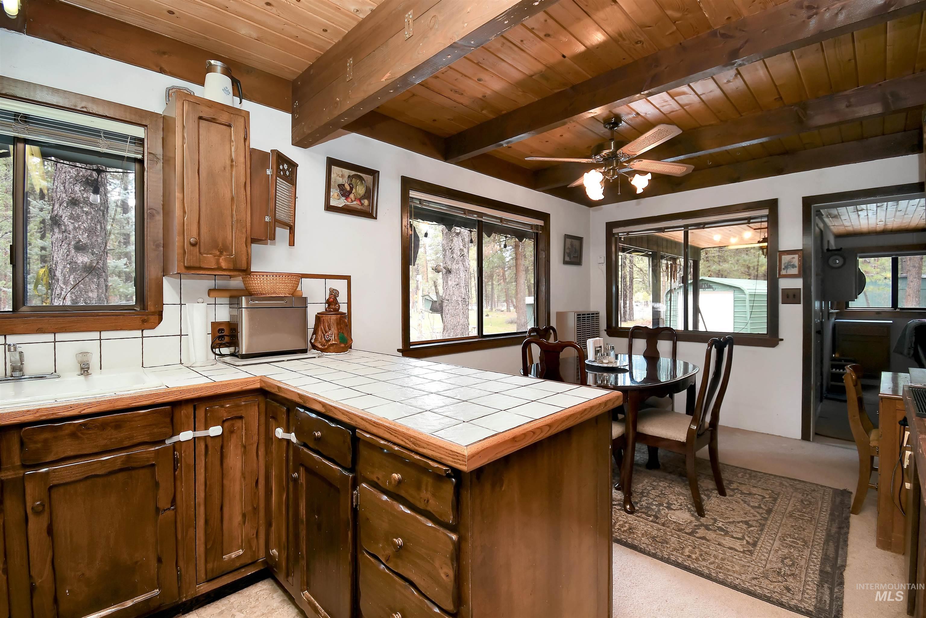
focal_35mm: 15
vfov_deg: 77.3
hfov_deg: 100.4
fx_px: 386
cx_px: 463
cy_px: 309
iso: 400
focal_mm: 10
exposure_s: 1/60
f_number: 5.6
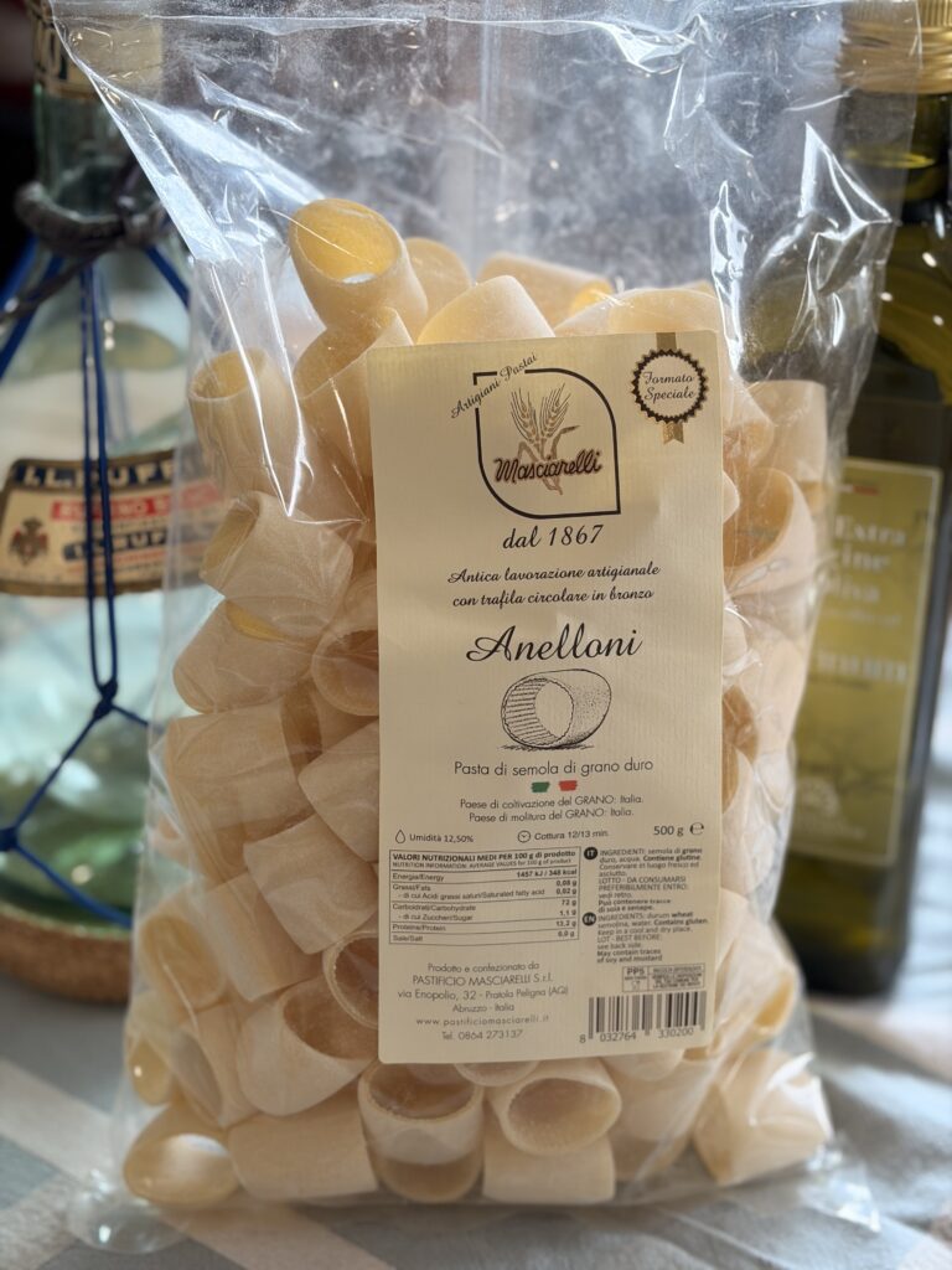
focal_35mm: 52
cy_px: 635
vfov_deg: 36.8
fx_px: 1907
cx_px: 476
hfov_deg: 28.0
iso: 50
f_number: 1.6
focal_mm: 5.96
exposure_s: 1/85
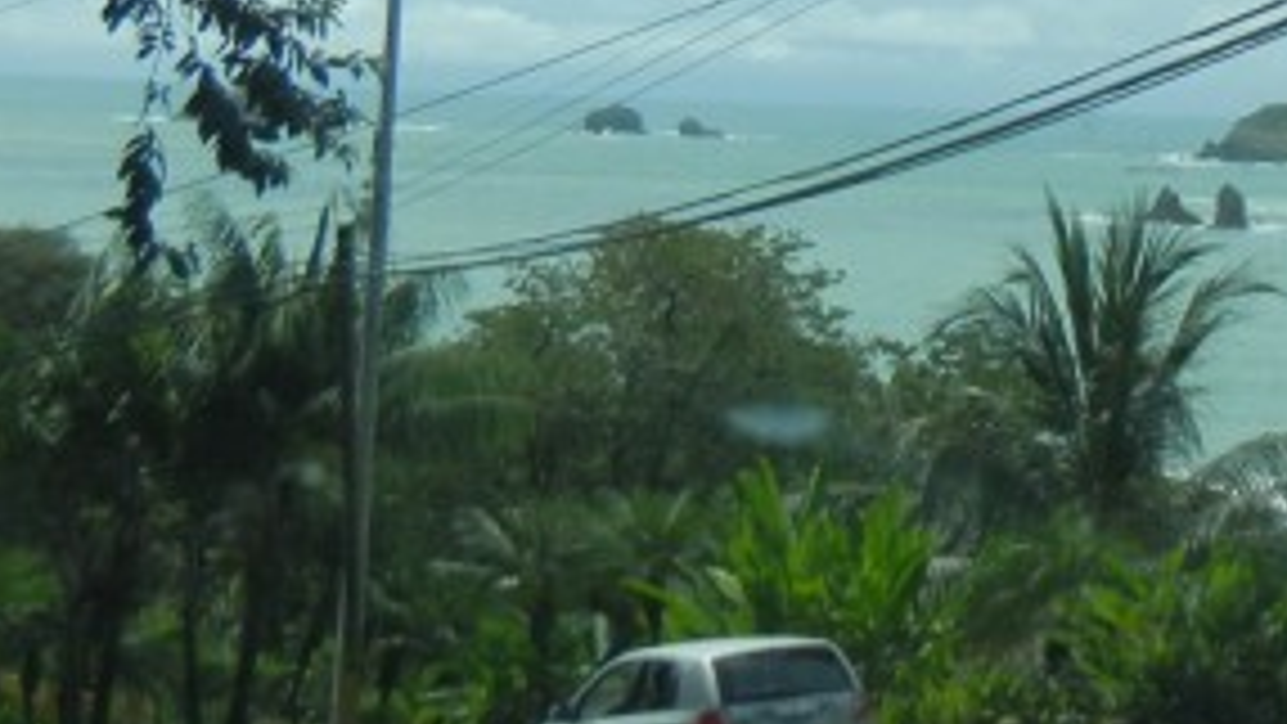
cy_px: -45
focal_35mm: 117
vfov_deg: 10.3
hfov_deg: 17.5
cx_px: 1544
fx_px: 3993
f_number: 7
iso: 160
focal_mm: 5.4
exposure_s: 1/519
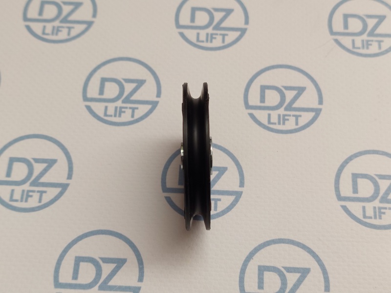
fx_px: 282
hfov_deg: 69.4
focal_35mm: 25
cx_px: 196
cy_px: 146
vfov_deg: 54.9
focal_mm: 5.23
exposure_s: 1/100
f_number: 1.8
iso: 50
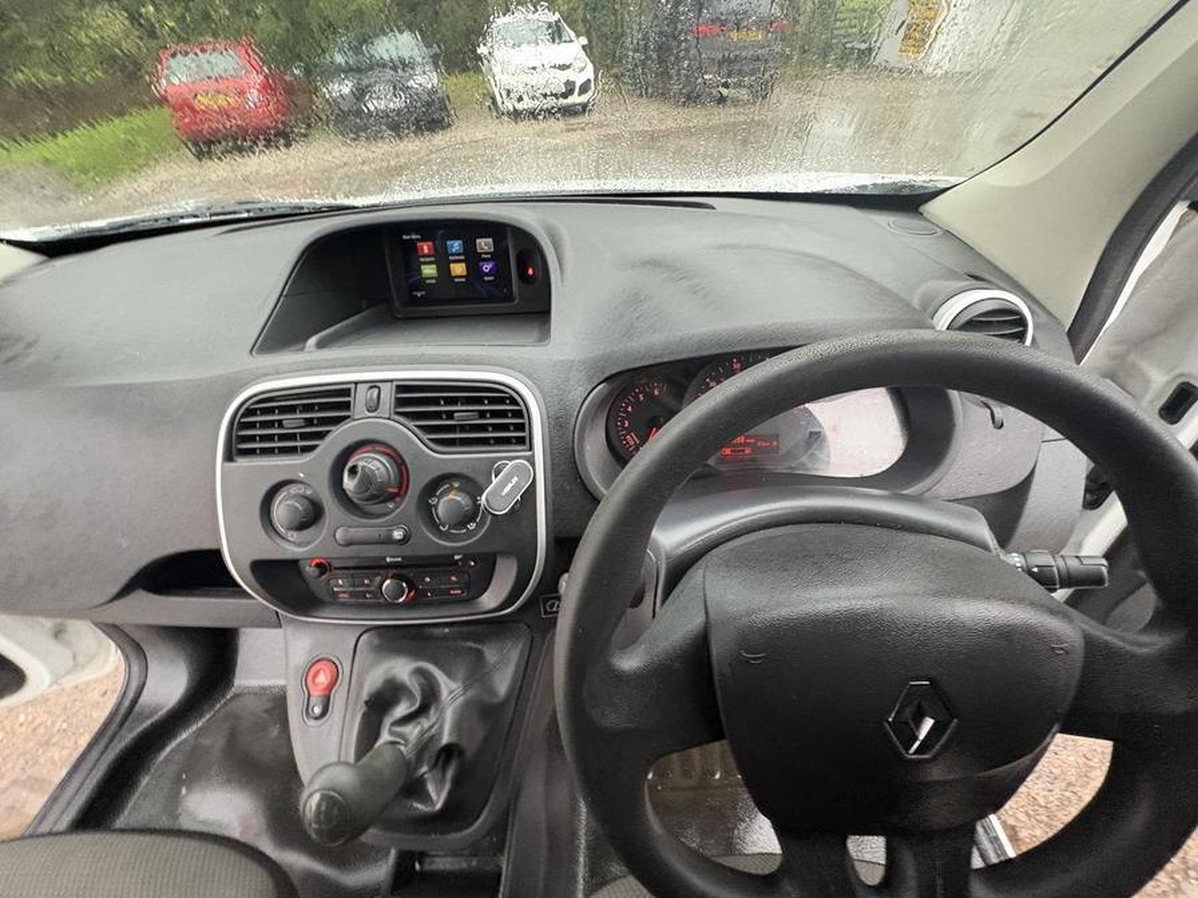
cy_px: 449
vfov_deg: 85.7
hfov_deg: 102.1
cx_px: 599
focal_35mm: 14
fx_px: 485
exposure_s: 1/60
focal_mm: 2.22
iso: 640
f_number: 2.2
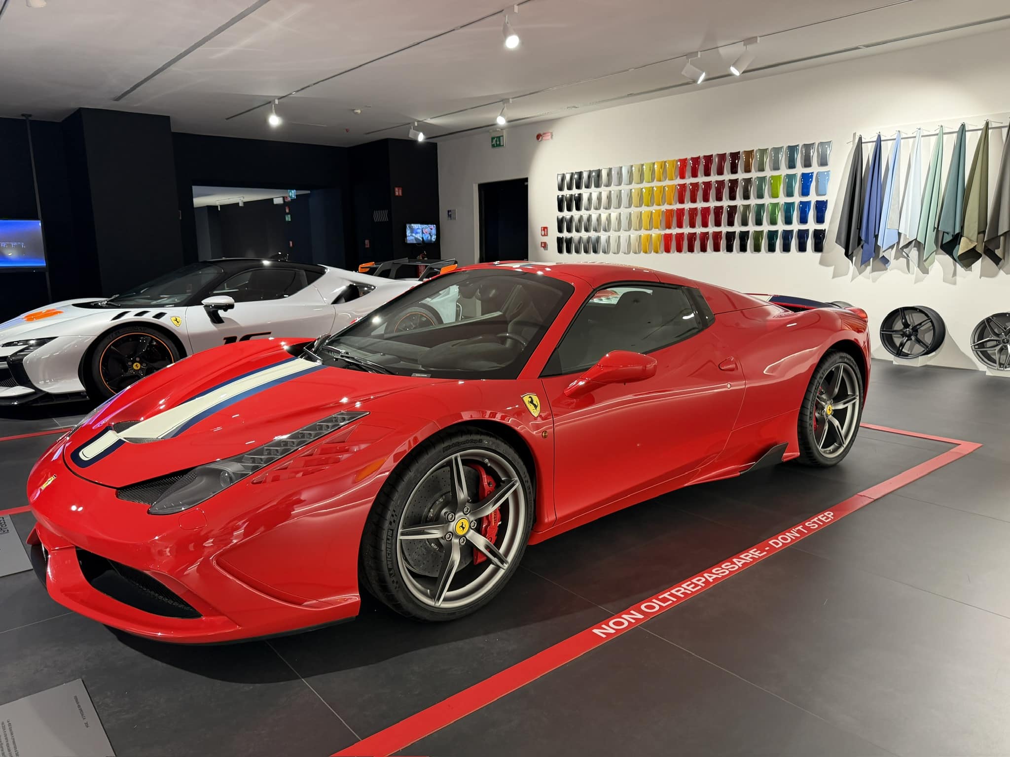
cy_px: 378
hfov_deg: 71.6
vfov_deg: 56.8
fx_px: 700
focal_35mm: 24
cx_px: 505
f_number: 1.78
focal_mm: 6.76
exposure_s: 1/50
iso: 200
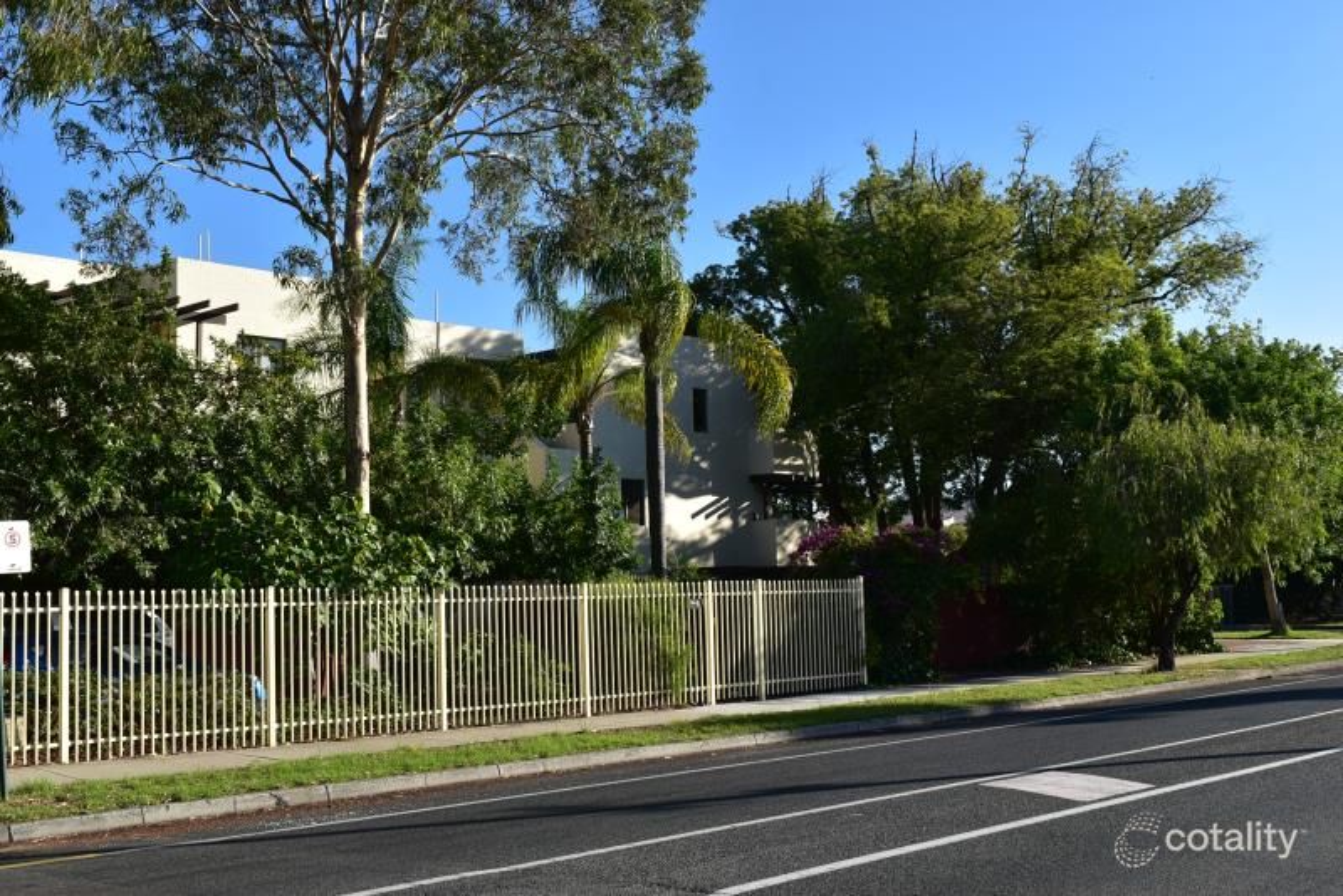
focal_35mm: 42
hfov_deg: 46.4
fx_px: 1567
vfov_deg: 31.9
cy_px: 448
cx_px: 672
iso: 140
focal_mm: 28
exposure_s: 1/200
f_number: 10
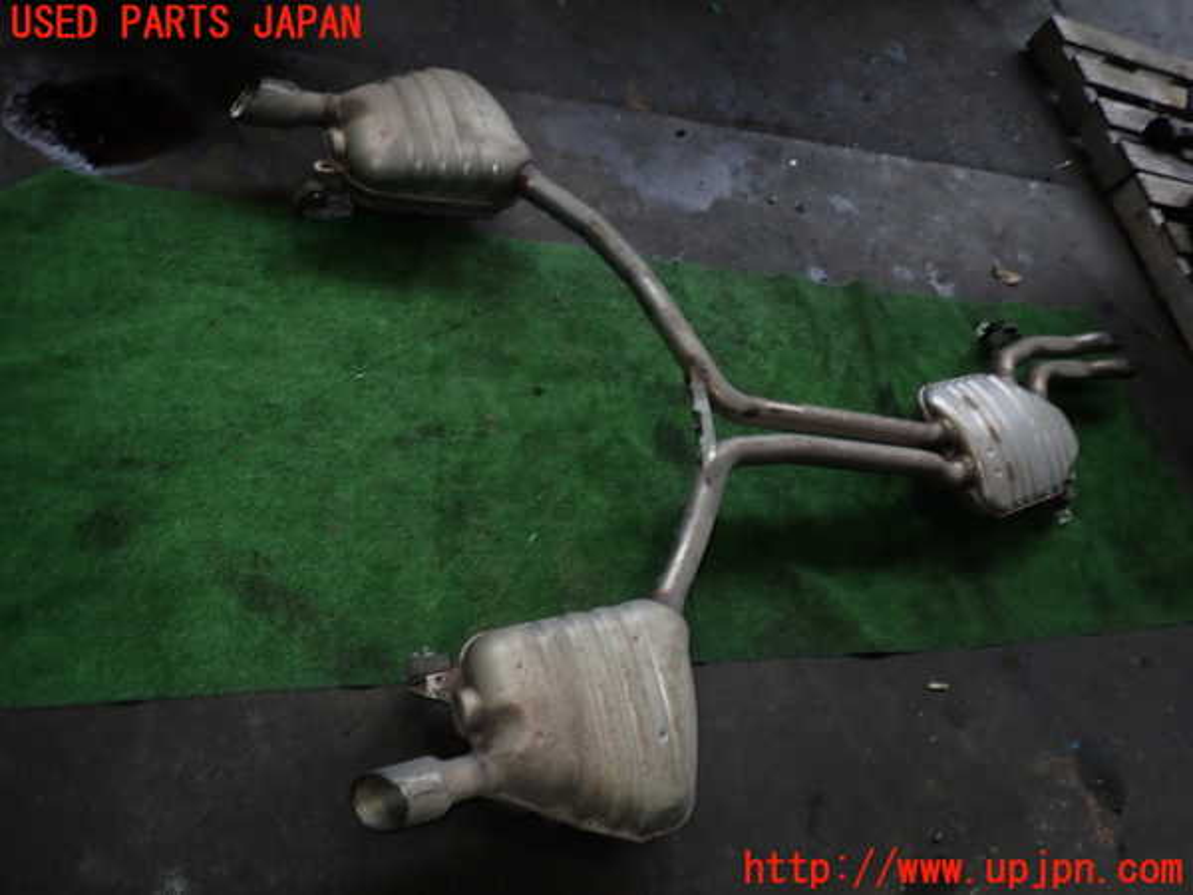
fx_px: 862
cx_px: 596
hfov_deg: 69.4
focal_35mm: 25
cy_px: 448
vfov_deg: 54.9
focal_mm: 4.5
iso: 200
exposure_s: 1/30
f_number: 5.6
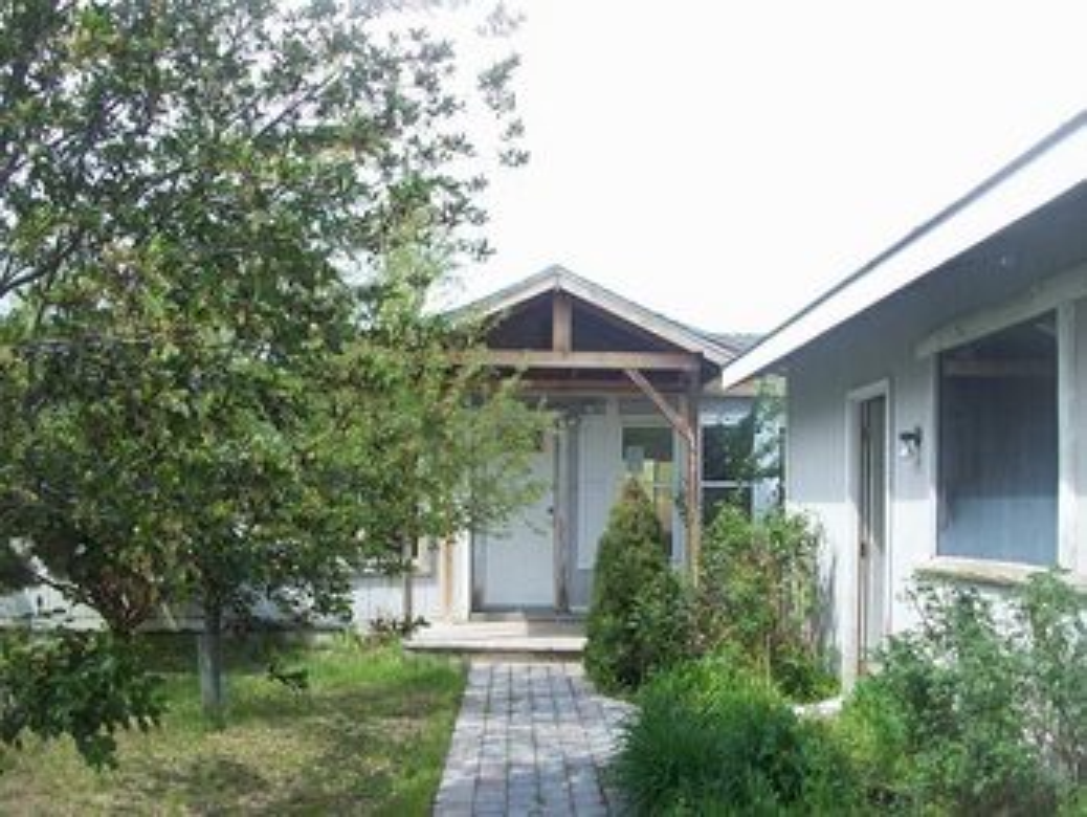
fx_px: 1068
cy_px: 408
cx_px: 544
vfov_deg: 41.8
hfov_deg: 53.9
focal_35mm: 34
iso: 80
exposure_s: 1/361
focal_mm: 5.7
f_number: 2.8
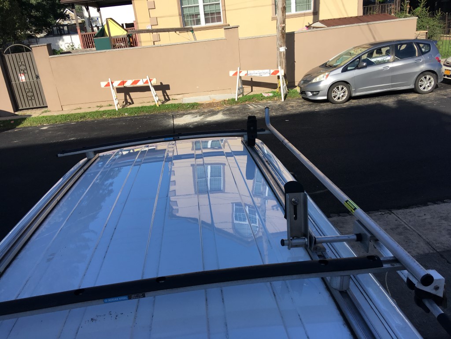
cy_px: 170
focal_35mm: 29
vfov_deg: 48.2
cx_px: 226
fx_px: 378
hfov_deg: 61.7
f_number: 2.2
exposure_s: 1/1221
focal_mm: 4.15
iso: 25
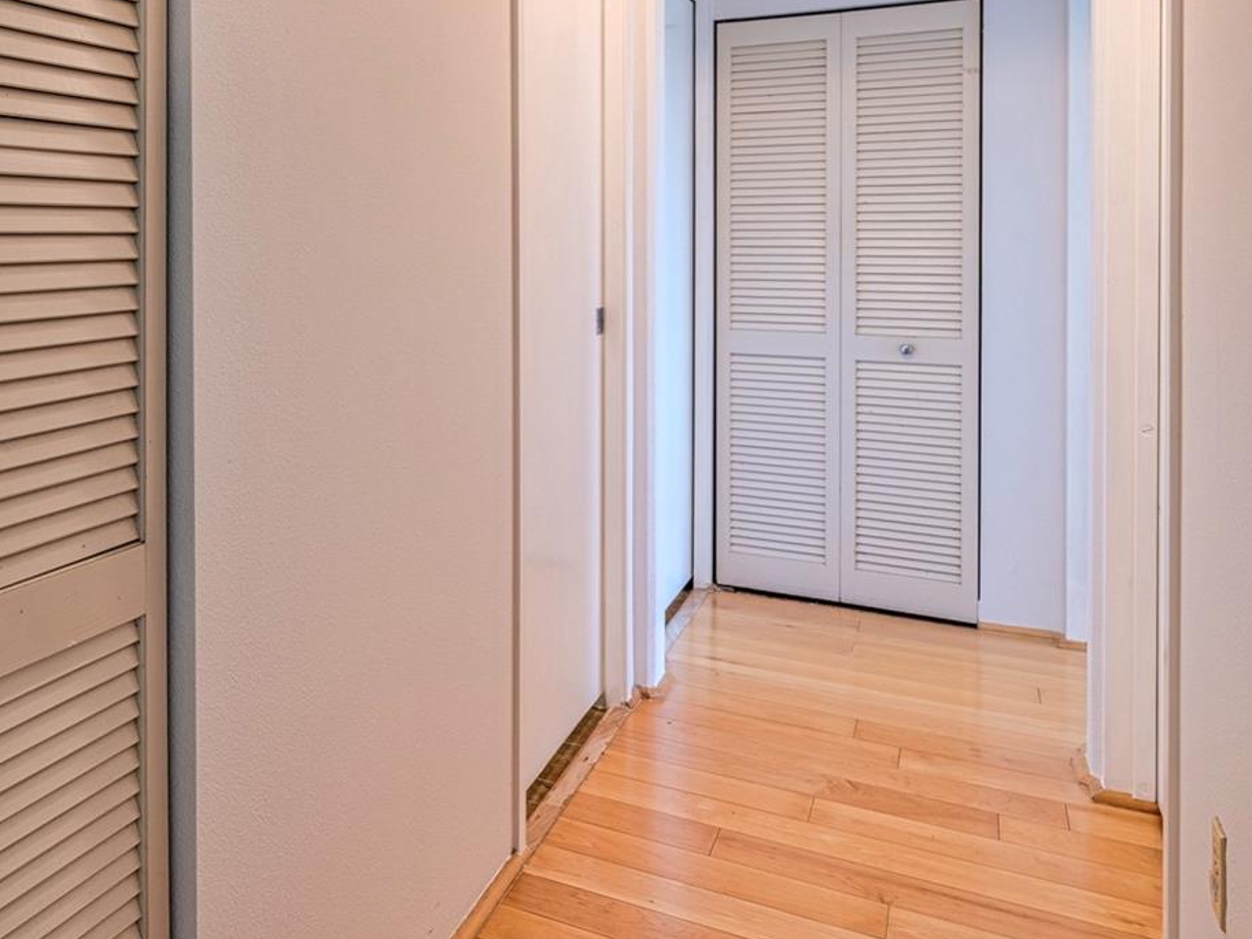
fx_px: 1158
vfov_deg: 43.1
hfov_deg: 52.0
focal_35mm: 32
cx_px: 195
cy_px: 260
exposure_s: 1/30
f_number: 8
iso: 100
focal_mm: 19
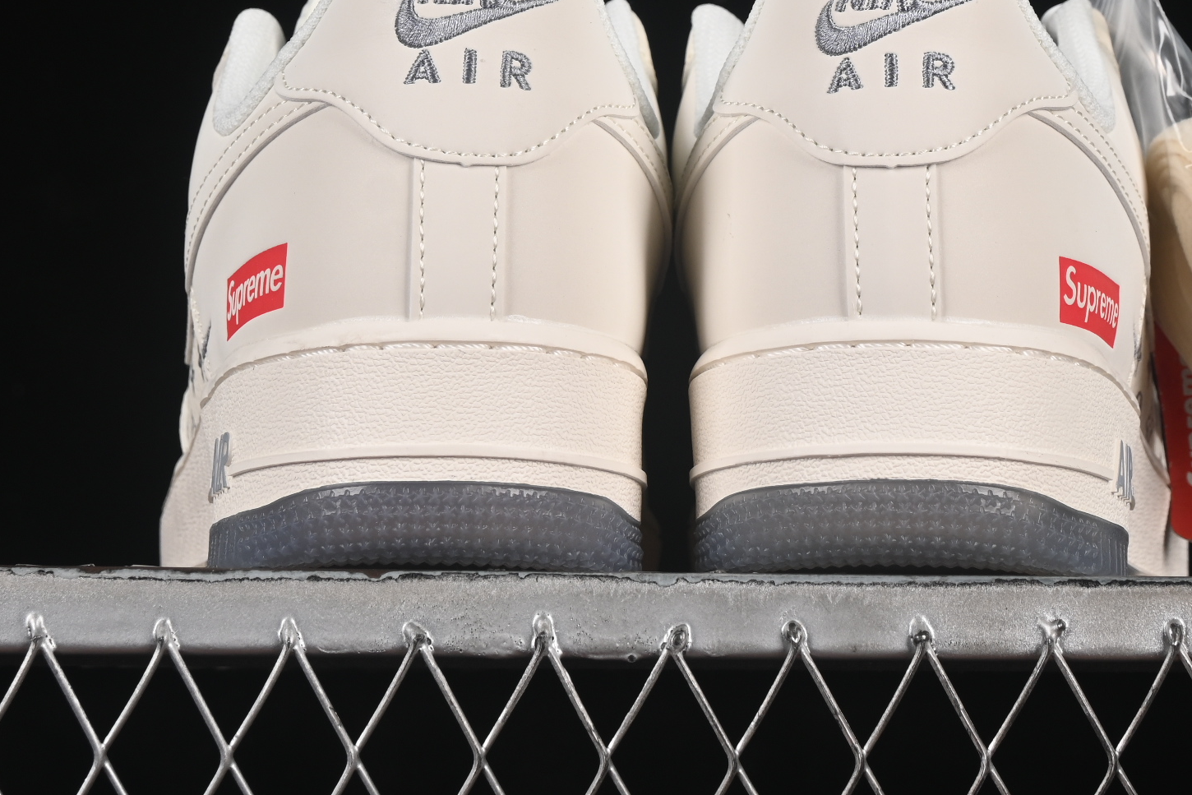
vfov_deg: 9.5
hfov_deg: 14.2
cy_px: 95
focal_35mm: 144
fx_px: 4768
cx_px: 666
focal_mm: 50
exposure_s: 1/80
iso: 160
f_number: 8
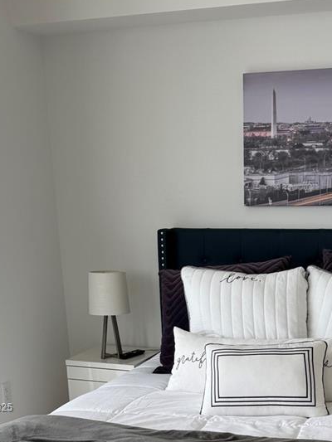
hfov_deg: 26.8
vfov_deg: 33.4
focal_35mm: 54
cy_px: 408
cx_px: 234
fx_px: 690
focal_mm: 6.76
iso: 80
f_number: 1.78
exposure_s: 1/476
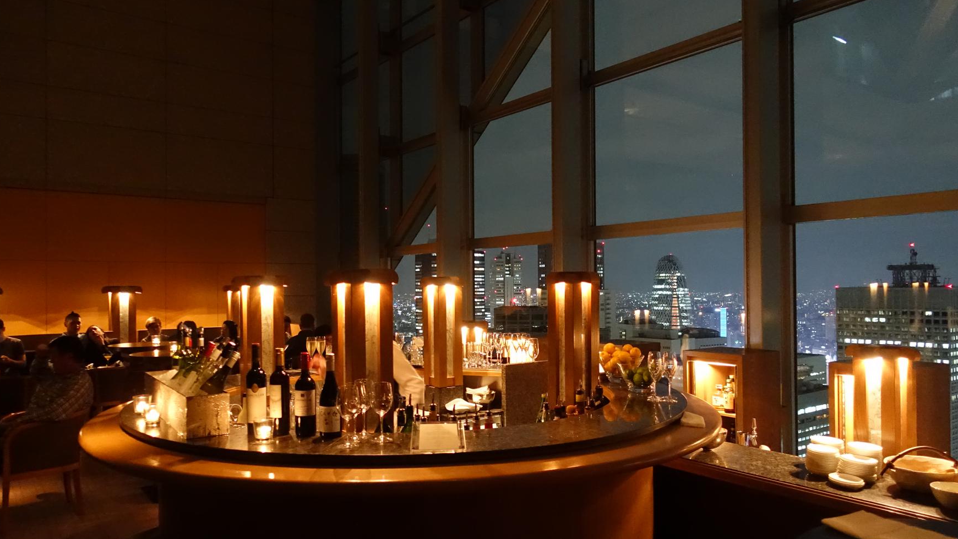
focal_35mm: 26
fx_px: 661
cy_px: 283
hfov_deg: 71.9
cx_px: 470
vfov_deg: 44.4
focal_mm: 8.8
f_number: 1.8
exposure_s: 1/30
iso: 3200
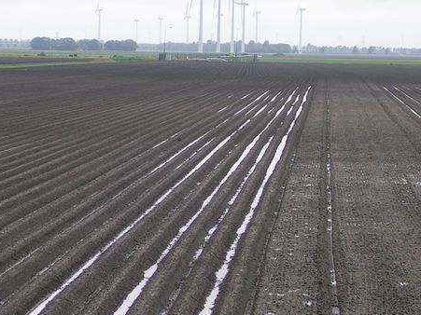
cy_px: 168
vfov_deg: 7.3
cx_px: 115
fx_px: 2480
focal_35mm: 204
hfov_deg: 9.7
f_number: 4.9
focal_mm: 17.4
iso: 50
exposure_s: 1/86.7
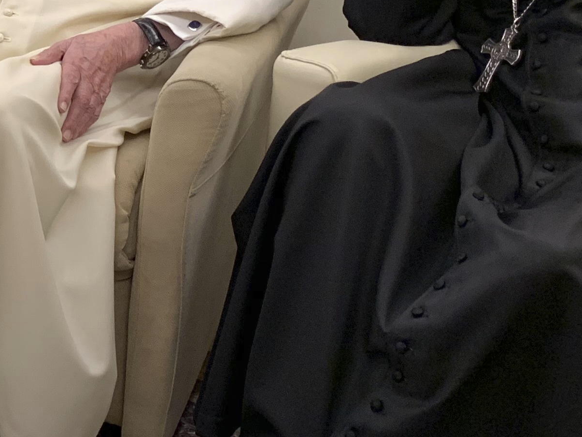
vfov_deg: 16.8
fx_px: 1463
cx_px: -220
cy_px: 63
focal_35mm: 87
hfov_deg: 20.2
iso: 125
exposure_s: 1/50
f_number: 1.8
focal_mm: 4.25
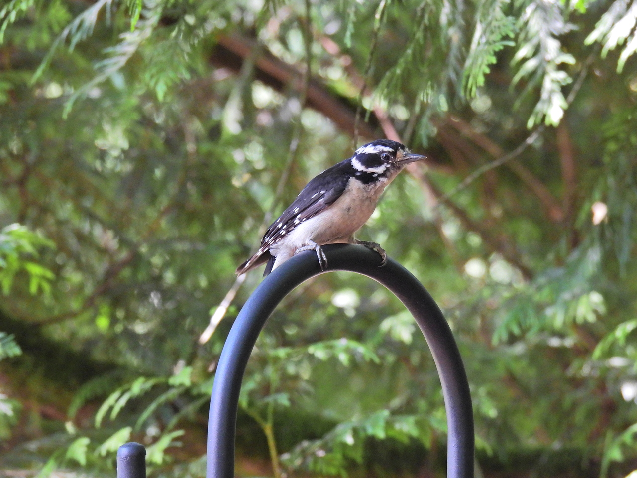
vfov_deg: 3.7
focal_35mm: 400
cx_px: 318
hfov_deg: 5.0
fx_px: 7361
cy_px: 239
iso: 500
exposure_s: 1/60
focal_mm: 71.4
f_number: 5
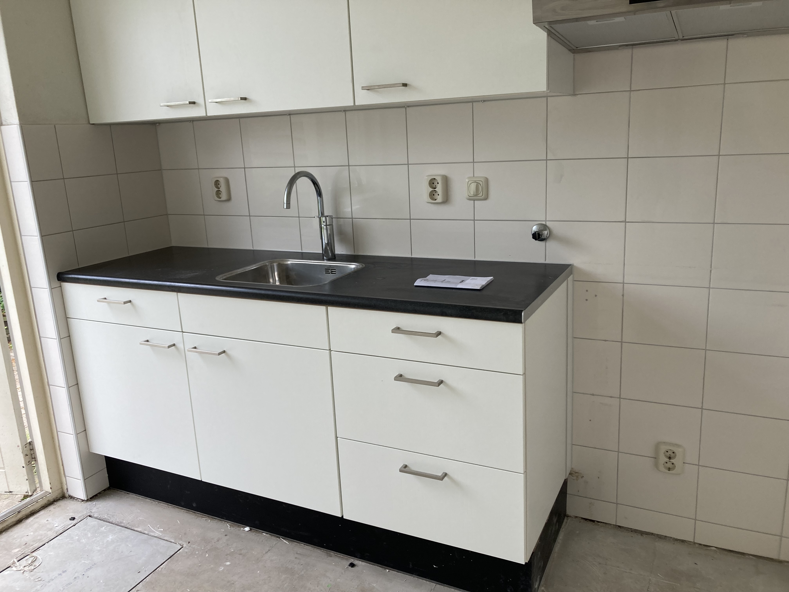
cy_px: 296
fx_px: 638
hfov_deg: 63.4
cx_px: 394
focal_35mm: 28
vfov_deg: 49.7
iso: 40
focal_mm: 3.99
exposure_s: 1/121
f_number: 1.8
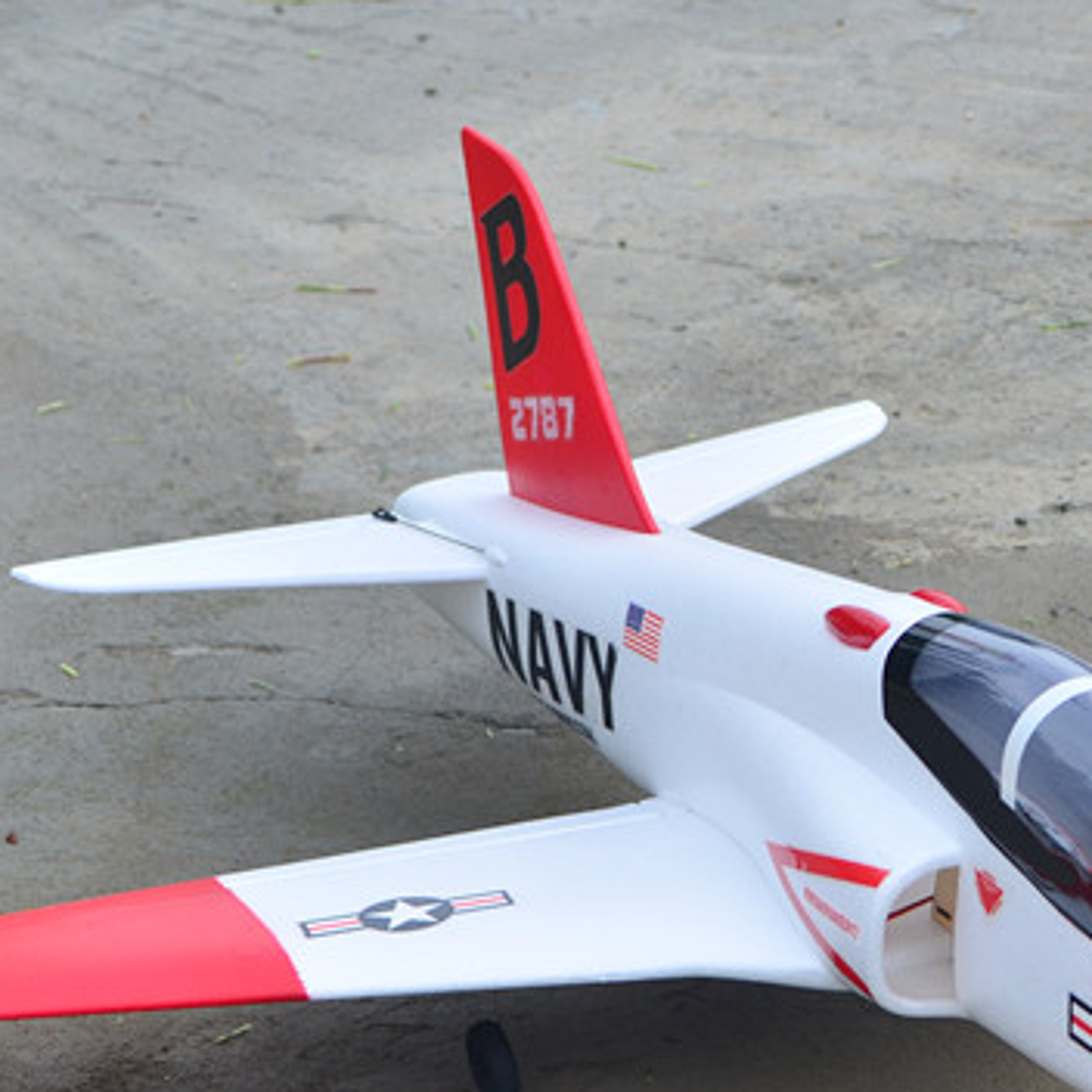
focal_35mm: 179
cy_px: 790
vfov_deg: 9.8
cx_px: 807
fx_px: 6389
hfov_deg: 9.8
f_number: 5.6
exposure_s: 1/250
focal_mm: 62
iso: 100
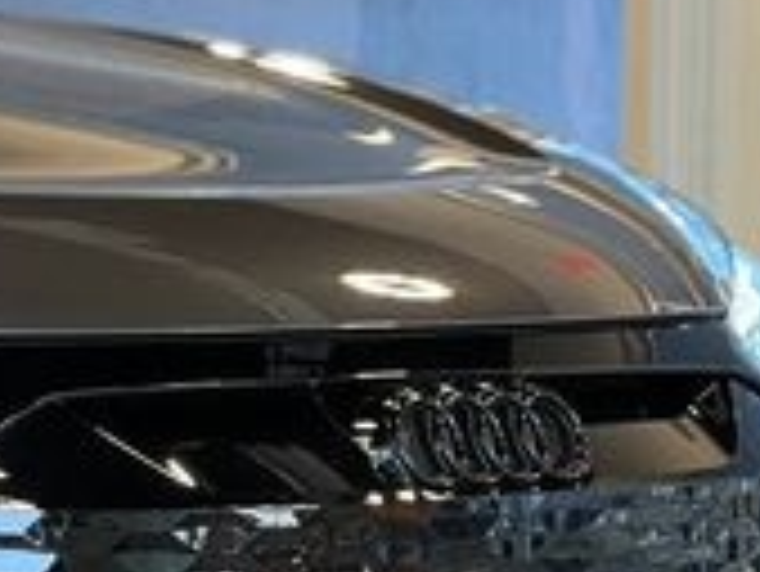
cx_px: -391
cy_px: 504
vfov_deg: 5.1
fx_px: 6415
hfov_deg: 6.7
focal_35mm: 292
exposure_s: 1/40
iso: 125
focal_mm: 9
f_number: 2.8
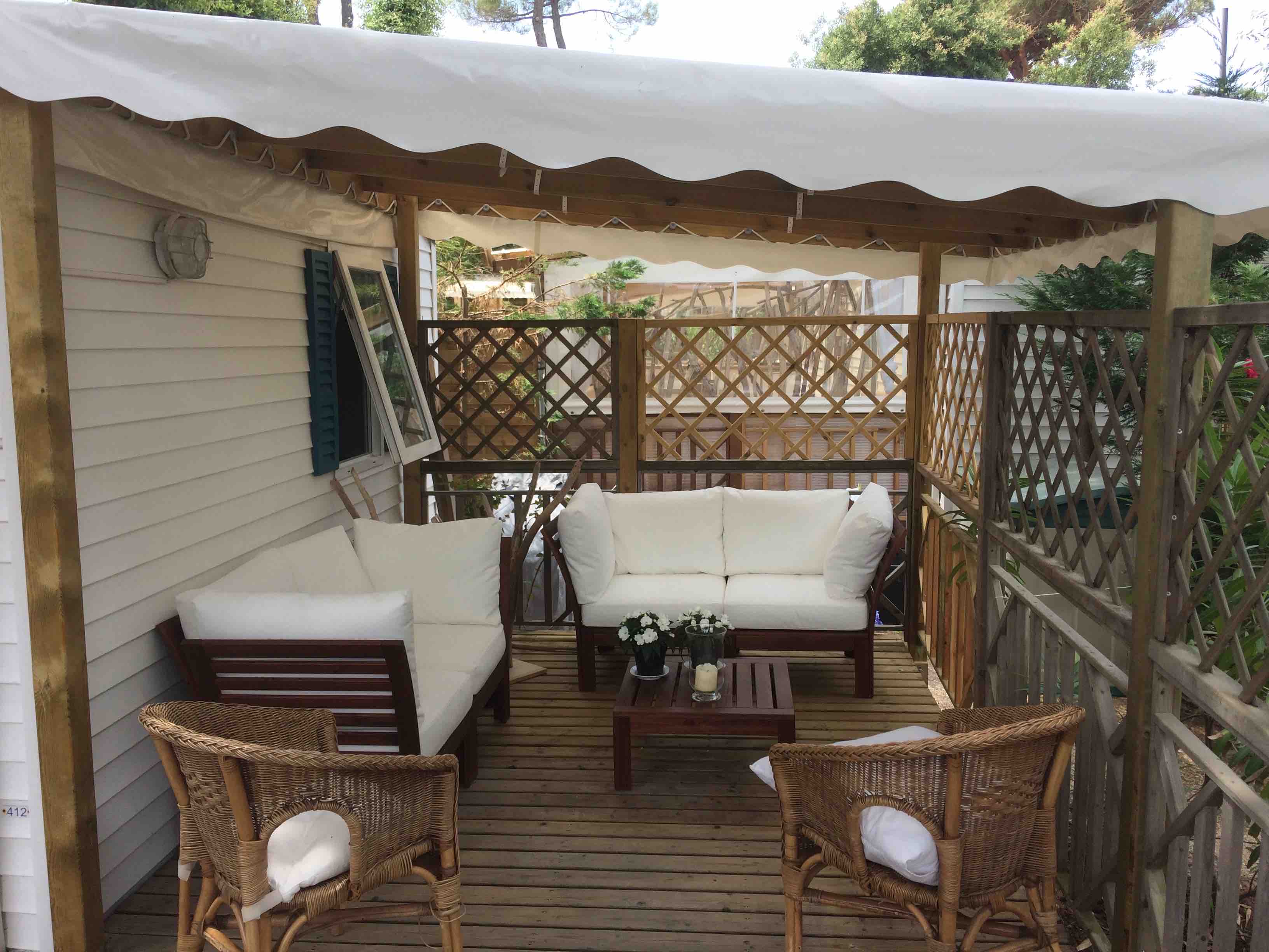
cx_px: 634
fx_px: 1063
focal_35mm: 29
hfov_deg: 61.7
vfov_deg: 48.2
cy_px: 476
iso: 32
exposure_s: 1/562
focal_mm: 4.15
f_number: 2.2
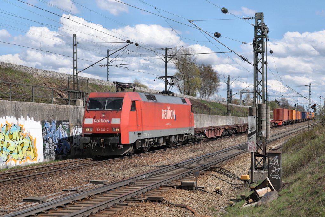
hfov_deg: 29.2
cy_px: 108
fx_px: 623
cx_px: 162
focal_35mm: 69
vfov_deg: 19.7
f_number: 10
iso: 320
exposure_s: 1/800
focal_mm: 46
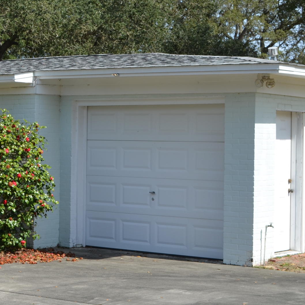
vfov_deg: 17.2
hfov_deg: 16.6
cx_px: -52
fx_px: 1007
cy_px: 112
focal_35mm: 101
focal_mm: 28
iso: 125
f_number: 8
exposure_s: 1/250
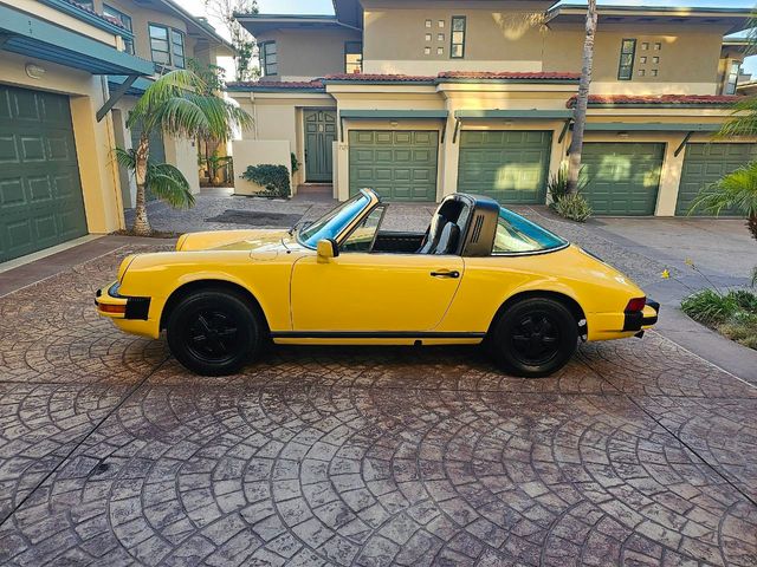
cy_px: 284
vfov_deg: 58.9
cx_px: 378
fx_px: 503
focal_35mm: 23
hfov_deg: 73.9
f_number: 1.7
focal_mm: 6.3
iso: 64
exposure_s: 1/359
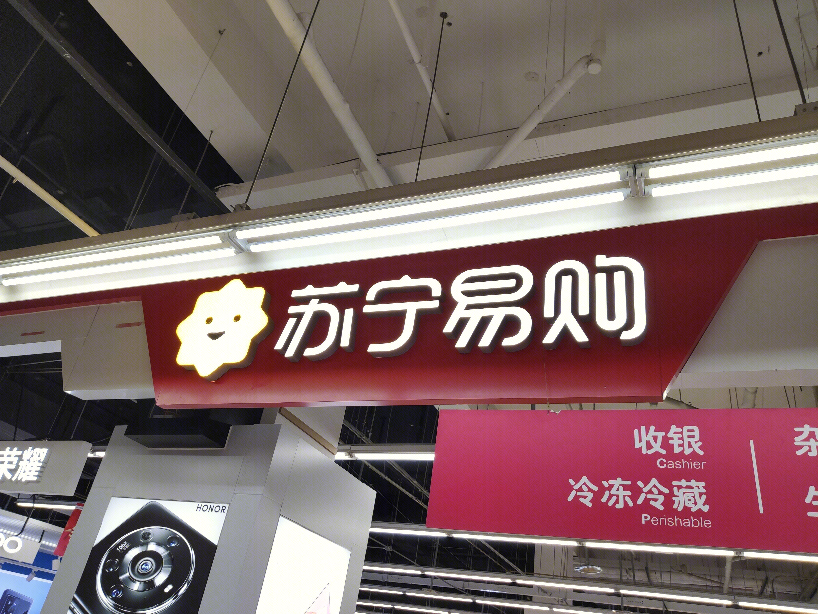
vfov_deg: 53.1
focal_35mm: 26
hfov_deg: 67.3
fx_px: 614
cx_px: 409
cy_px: 307
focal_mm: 4.75
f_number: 1.75
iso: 126
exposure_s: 1/100
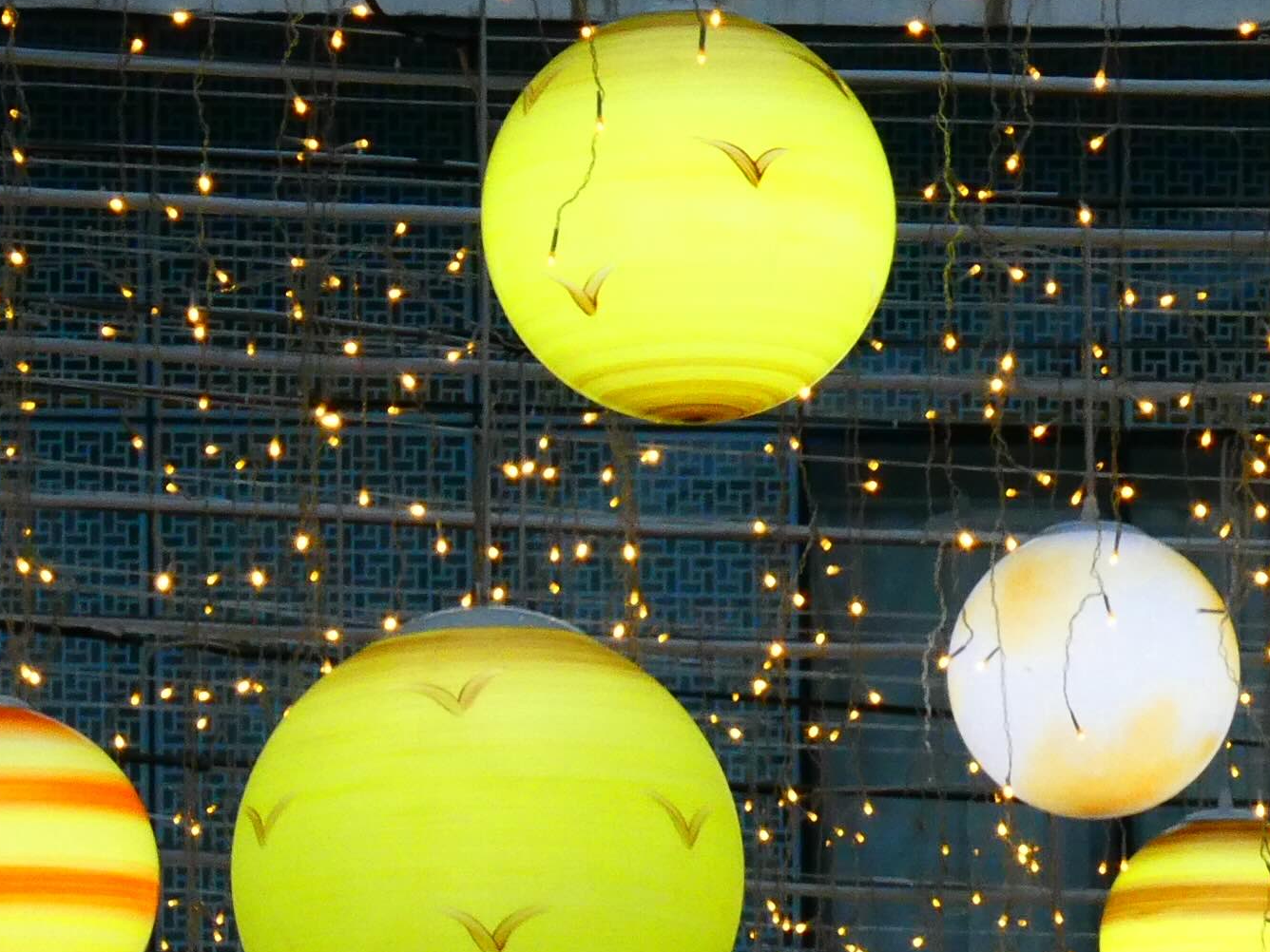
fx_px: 17537
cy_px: 1012
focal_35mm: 478
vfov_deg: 3.1
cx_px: 822
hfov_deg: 4.1
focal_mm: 30.9
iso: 400
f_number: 5.6
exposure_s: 1/80
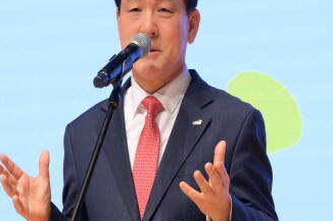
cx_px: 81
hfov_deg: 6.5
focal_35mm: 315
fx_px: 2912
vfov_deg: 4.4
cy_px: 85
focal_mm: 160
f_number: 10
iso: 4000
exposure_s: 1/200
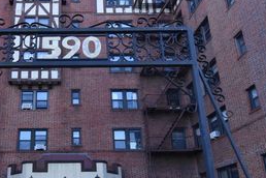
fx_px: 247
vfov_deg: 39.4
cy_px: 85
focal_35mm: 33
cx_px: 76
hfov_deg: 54.6
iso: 800
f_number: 11
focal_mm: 11.5
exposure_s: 1/125
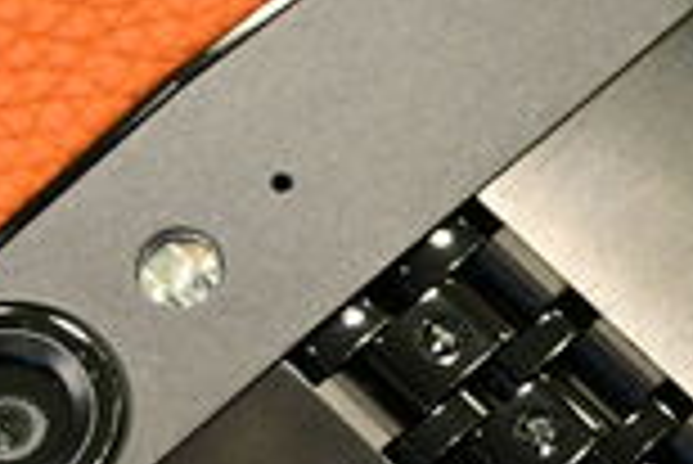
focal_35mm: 194
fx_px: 3738
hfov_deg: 10.6
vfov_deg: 7.1
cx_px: 387
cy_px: 412
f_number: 5
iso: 500
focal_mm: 32.5
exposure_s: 1/50
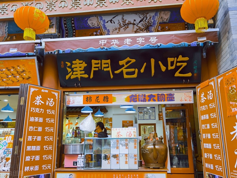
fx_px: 205
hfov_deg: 60.0
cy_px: 89
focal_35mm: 30
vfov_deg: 46.8
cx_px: 118
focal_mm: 6.71
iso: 50
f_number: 1.9
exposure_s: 1/82
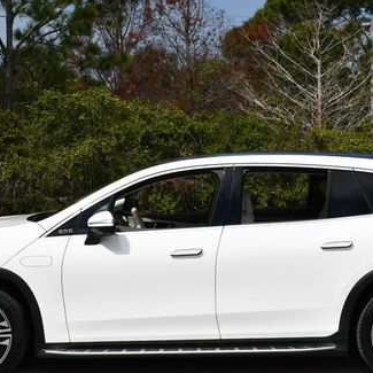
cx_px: 212
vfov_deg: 19.9
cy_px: 171
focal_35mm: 87
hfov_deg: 19.9
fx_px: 1061
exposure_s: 1/400
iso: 100
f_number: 10
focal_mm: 26
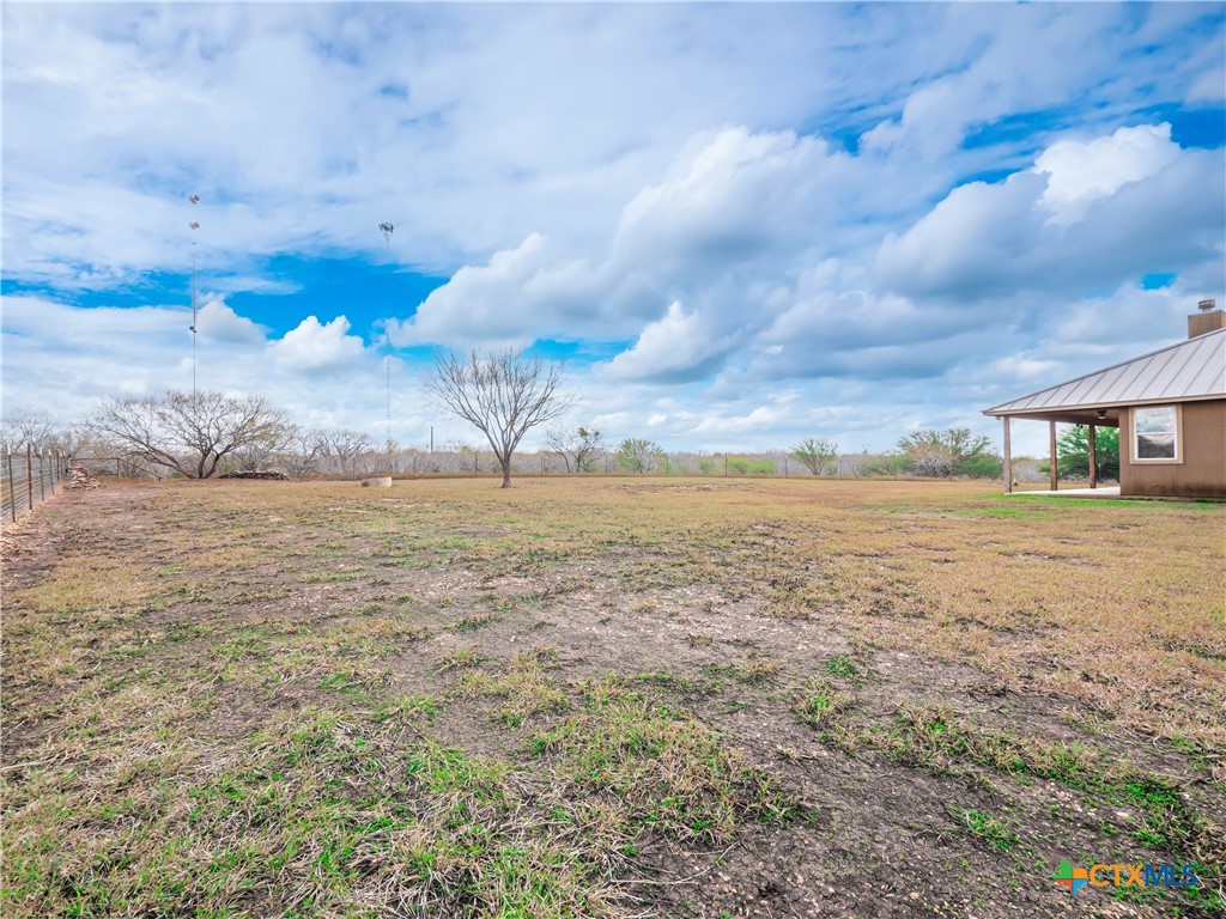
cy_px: 460
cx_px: 613
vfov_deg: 78.1
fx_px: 567
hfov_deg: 94.5
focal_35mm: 16
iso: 200
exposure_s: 1/80
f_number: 11
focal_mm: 8
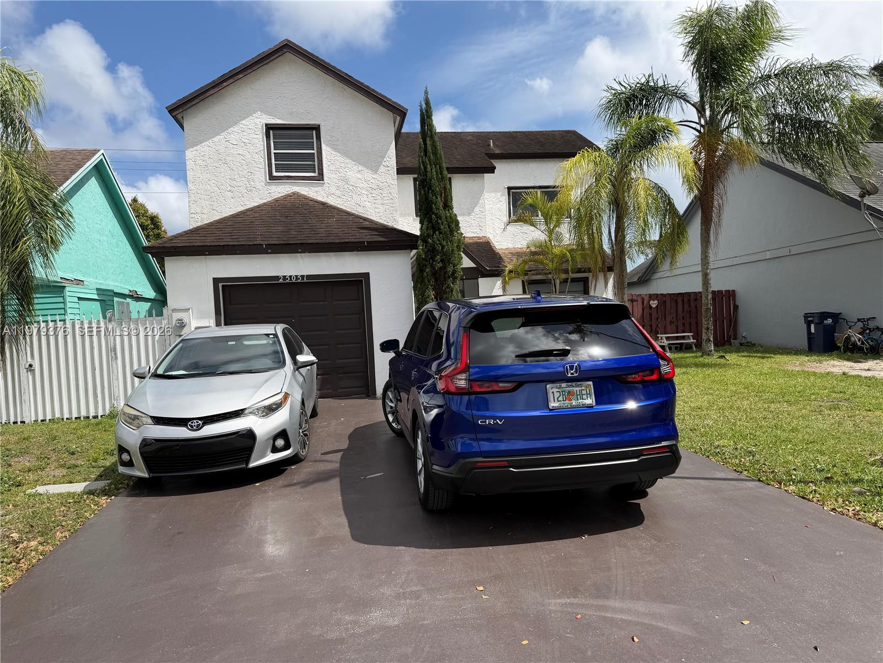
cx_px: 442
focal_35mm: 24
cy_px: 332
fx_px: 612
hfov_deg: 71.6
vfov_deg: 56.8
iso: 80
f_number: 1.78
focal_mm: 6.76
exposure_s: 1/5319
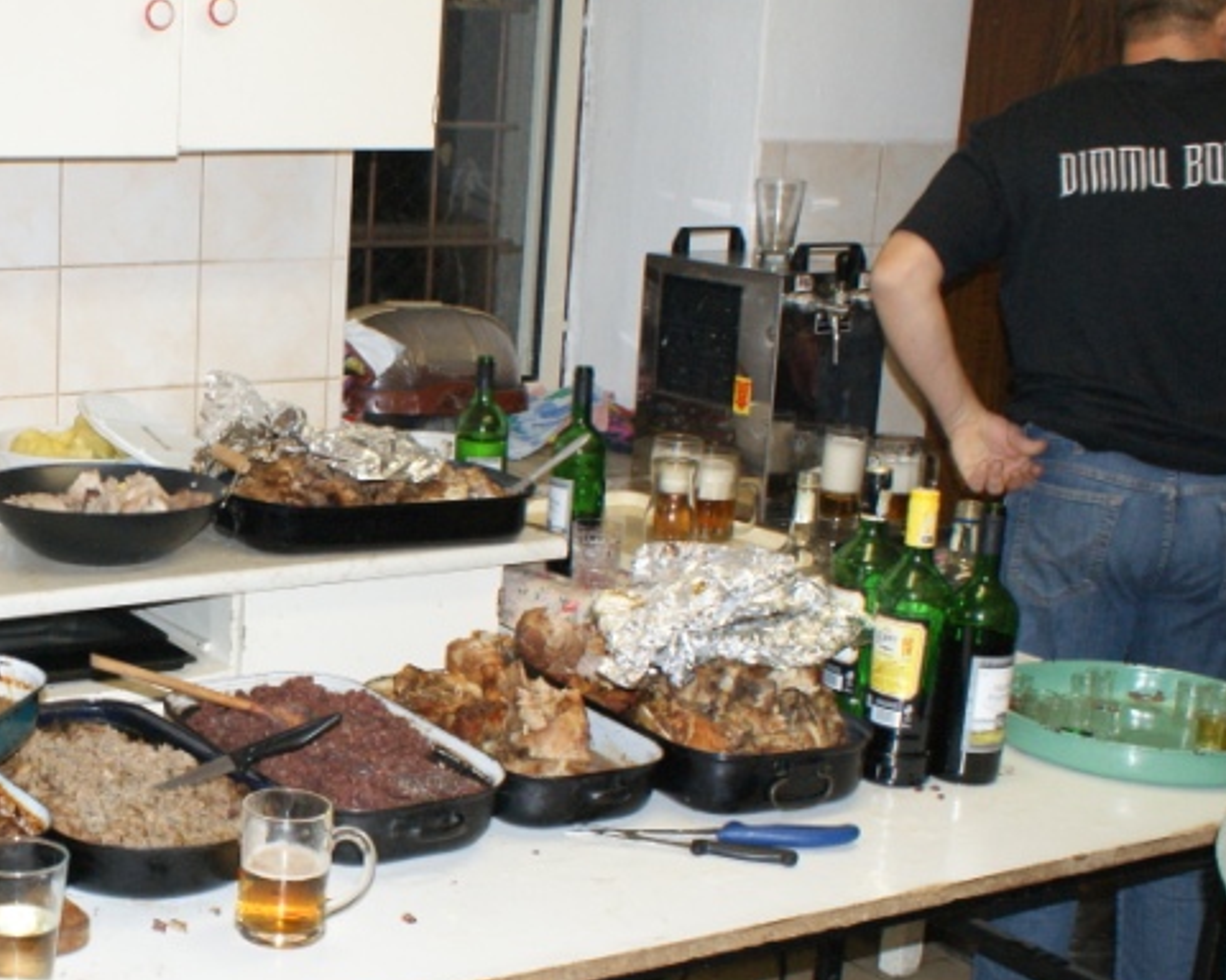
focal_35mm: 60
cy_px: 616
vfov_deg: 25.3
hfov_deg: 30.0
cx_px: 100
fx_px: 2177
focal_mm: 20
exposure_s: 1/60
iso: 800
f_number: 5.6
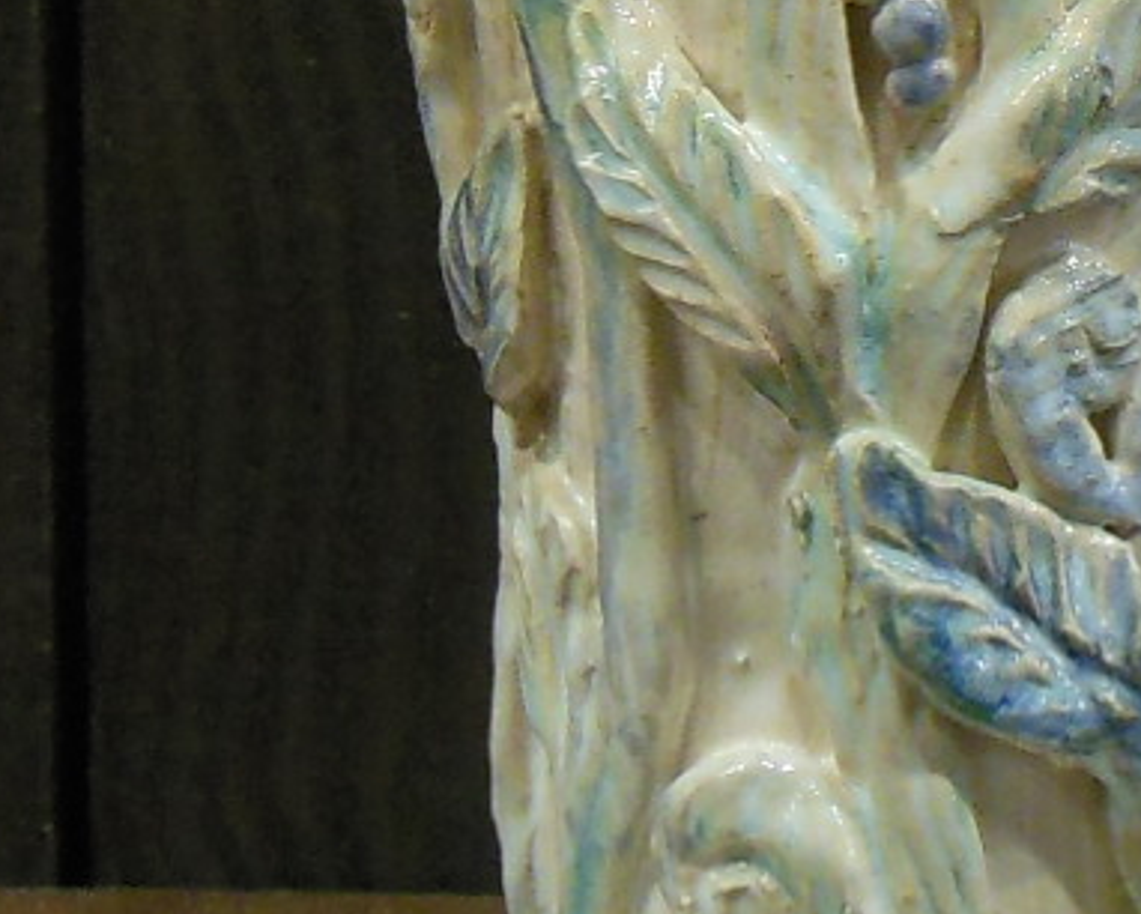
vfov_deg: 10.5
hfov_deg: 13.2
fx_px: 4899
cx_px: 914
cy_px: -48
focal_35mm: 145
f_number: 3.2
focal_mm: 4.5
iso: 400
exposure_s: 1/20
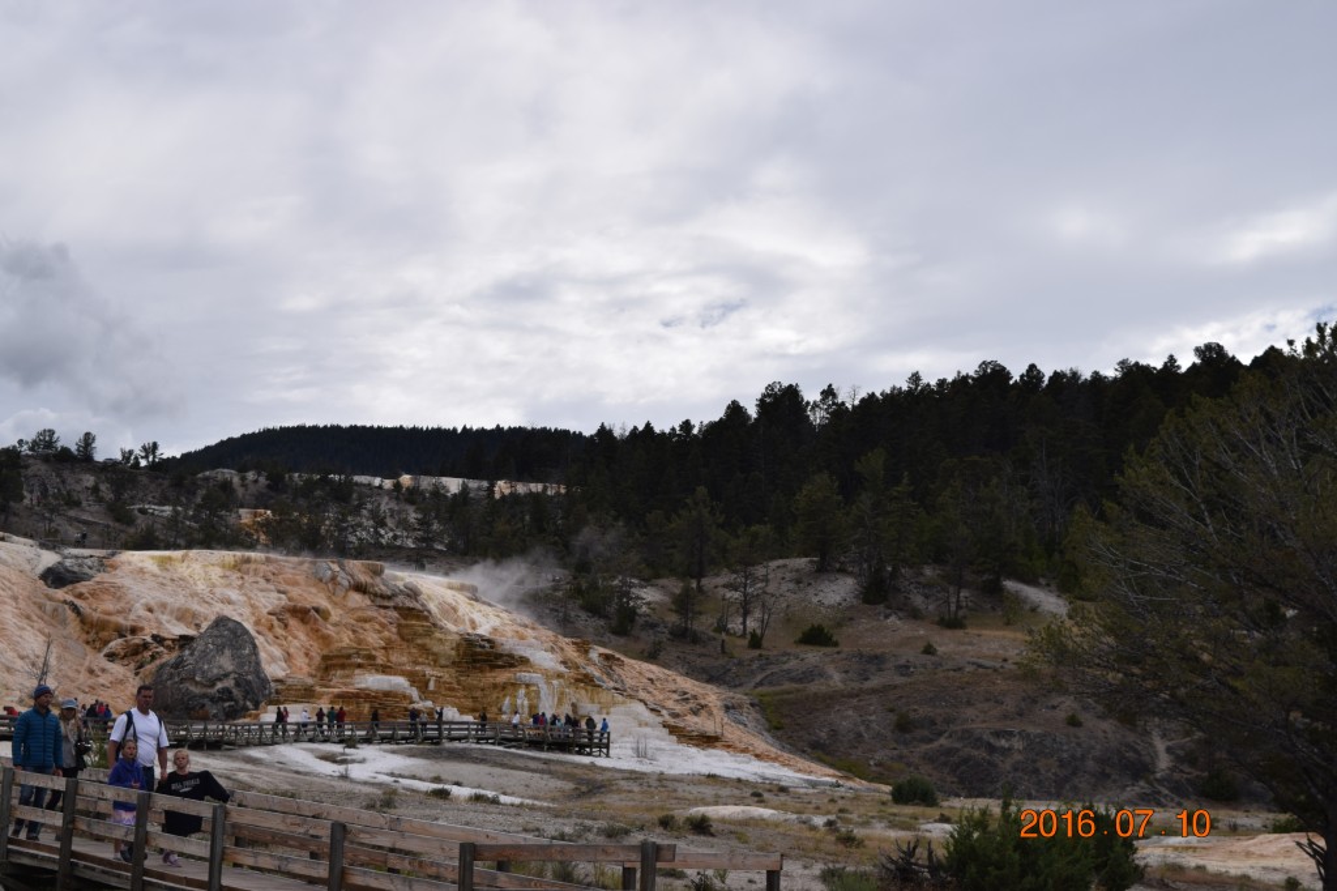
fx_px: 2673
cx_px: 668
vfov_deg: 18.9
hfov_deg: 28.1
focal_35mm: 72
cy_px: 446
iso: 200
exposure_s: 1/1250
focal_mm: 48
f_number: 8
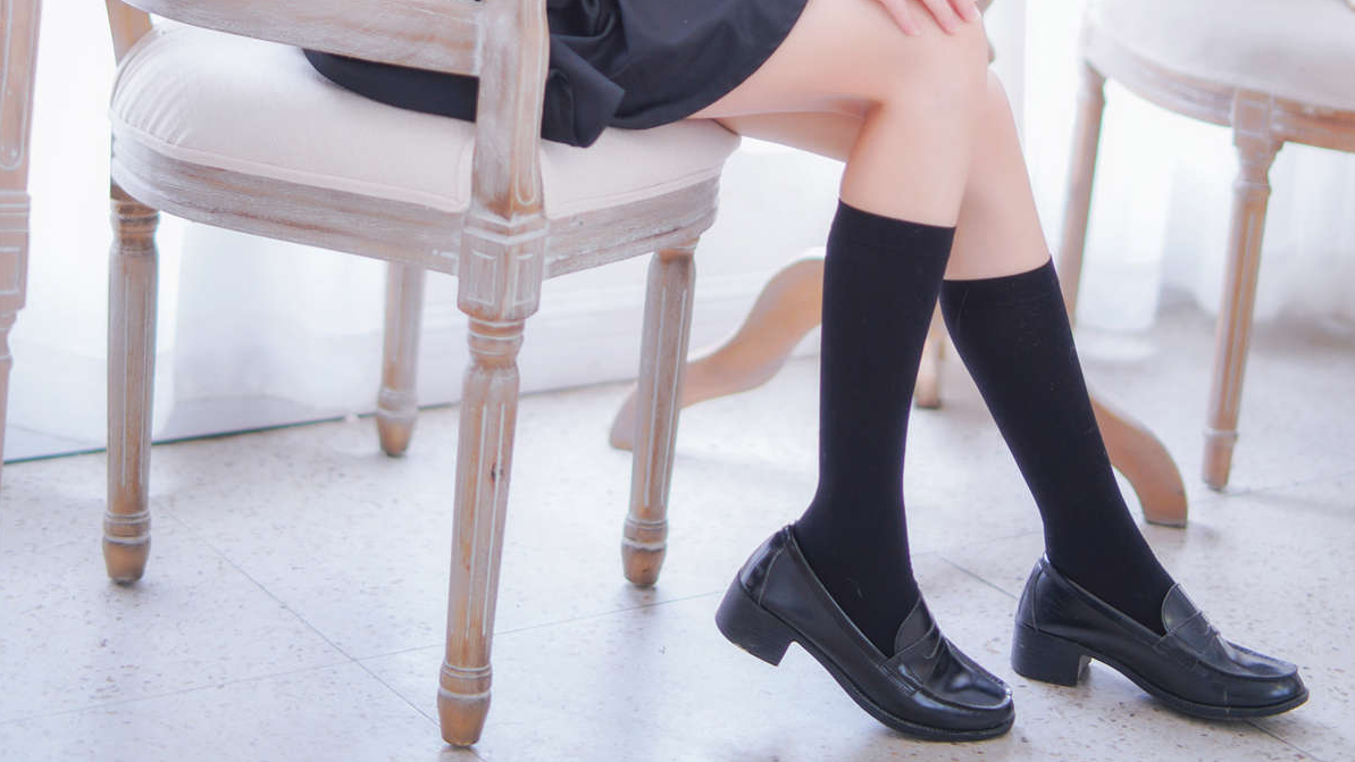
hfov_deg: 26.9
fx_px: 2838
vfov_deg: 14.8
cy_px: -131
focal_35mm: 79
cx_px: 678
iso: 100
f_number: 1.4
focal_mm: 50
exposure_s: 1/100
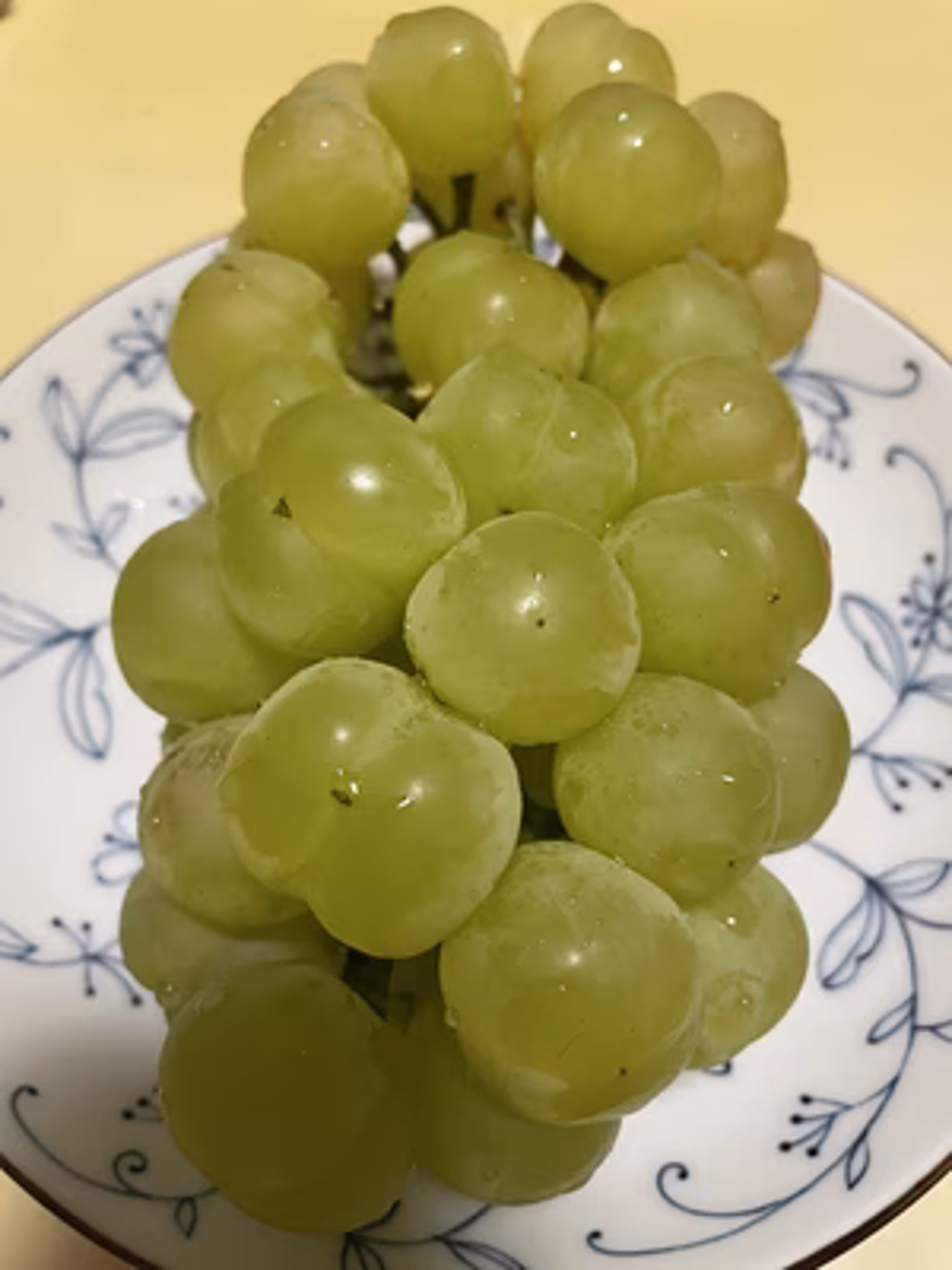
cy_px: 635
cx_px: 476
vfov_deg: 67.3
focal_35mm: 26
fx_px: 953
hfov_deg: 53.1
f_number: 1.6
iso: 500
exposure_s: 1/60
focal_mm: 4.2
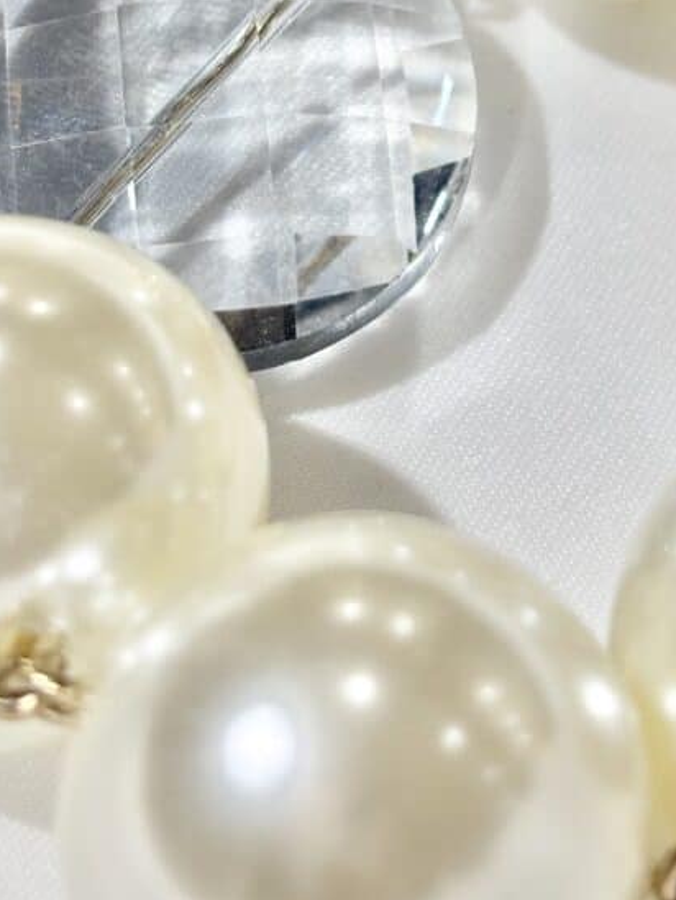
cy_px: 144
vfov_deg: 20.0
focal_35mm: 97
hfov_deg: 15.2
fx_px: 2525
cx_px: 389
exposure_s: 1/275
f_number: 1.6
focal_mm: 5.96
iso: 32
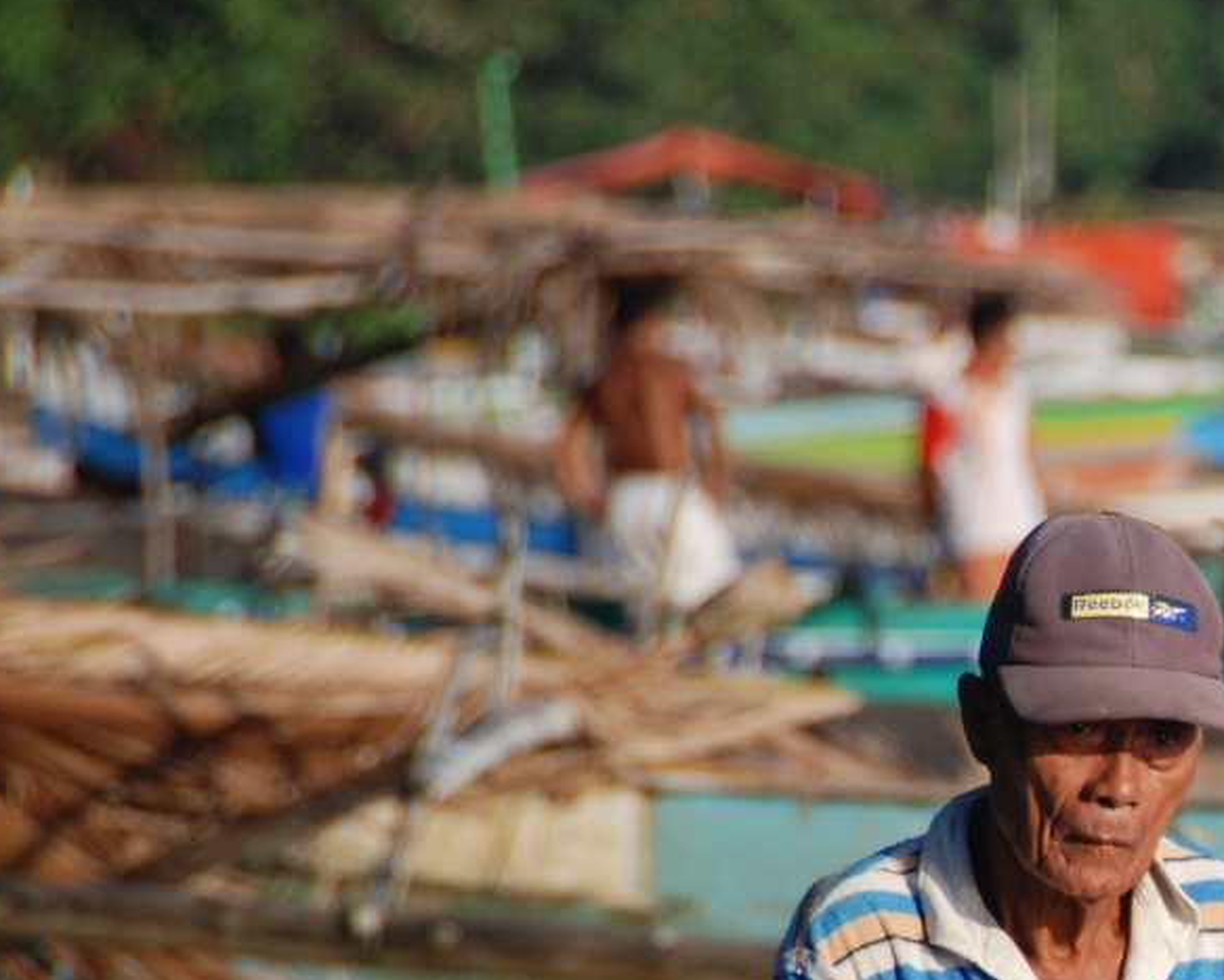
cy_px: 907
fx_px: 30517
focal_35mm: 842
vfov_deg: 1.8
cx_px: 1499
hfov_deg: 2.3
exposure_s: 1/800
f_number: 5.6
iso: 200
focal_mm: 200
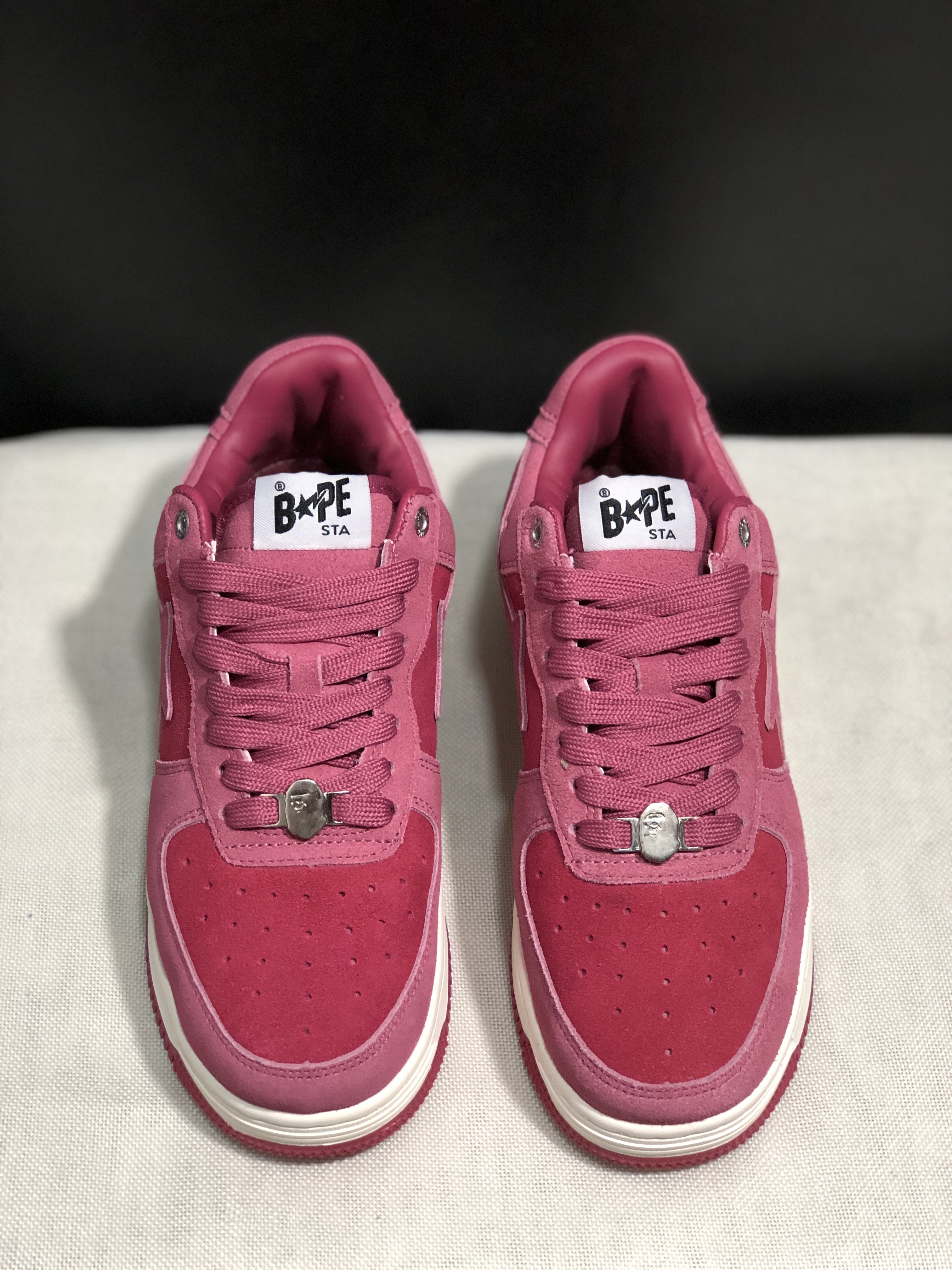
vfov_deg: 33.8
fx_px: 2090
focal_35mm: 57
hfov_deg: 25.7
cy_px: 635
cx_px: 476
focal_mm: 6.6
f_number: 2.8
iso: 200
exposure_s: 1/30
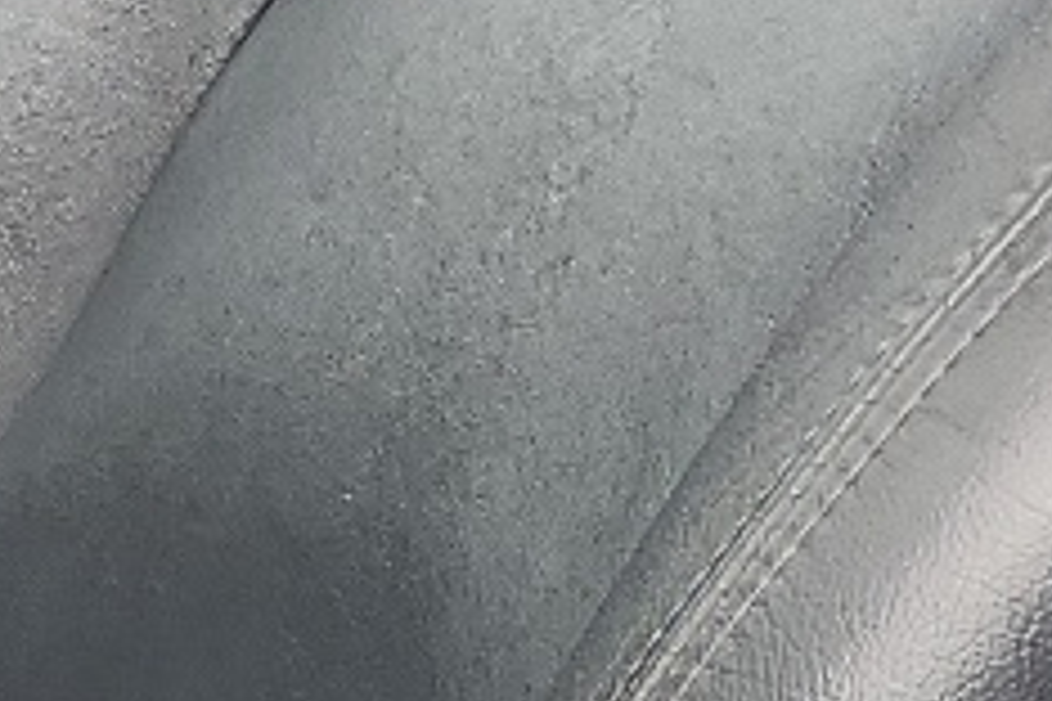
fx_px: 5406
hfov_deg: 9.1
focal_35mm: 185
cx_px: -2010
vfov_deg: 7.4
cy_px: 404
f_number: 1.5
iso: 50
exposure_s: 1/323
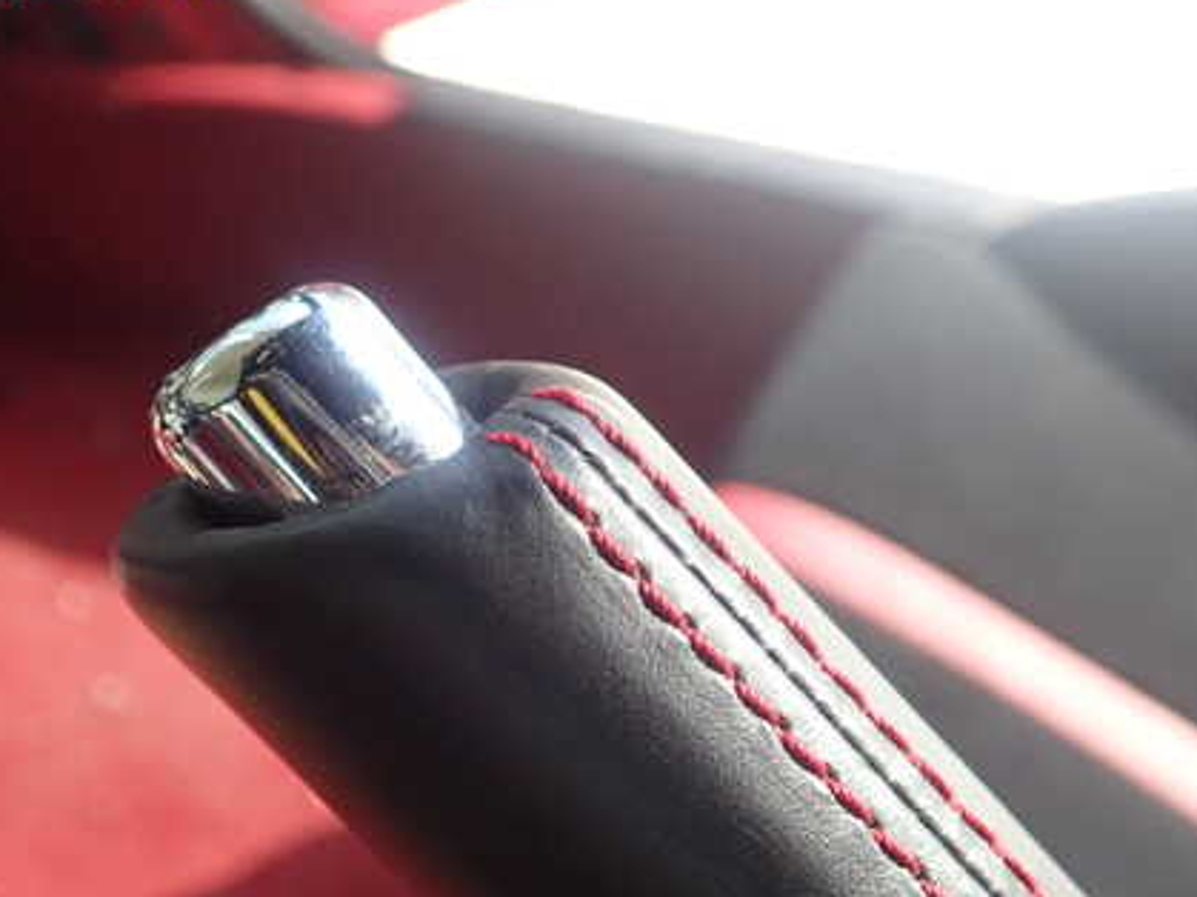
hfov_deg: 43.8
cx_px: 566
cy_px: 583
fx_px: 1486
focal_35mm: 43
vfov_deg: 33.3
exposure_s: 1/125
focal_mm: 5.5
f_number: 2.3
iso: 320
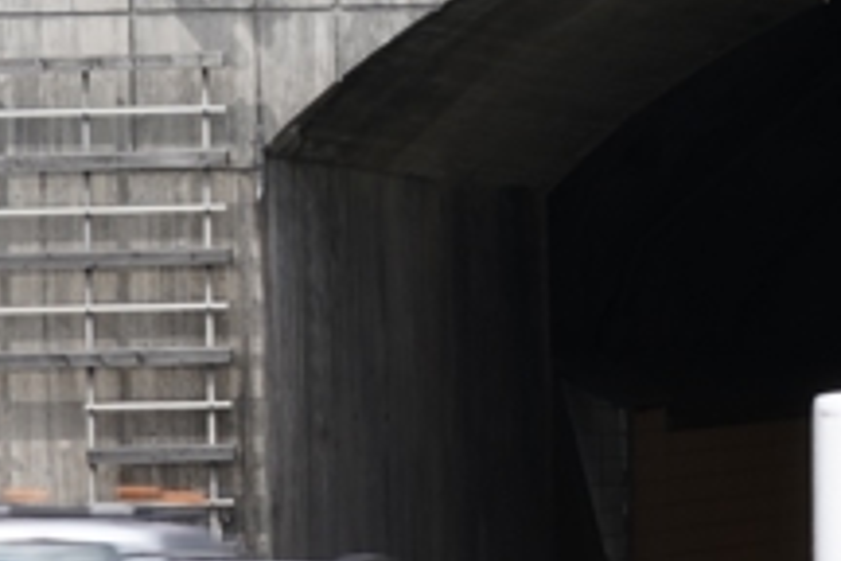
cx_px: 903
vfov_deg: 2.2
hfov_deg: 3.3
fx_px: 14740
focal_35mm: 631
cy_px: -288
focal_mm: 100
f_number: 22
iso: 160
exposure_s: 1/15
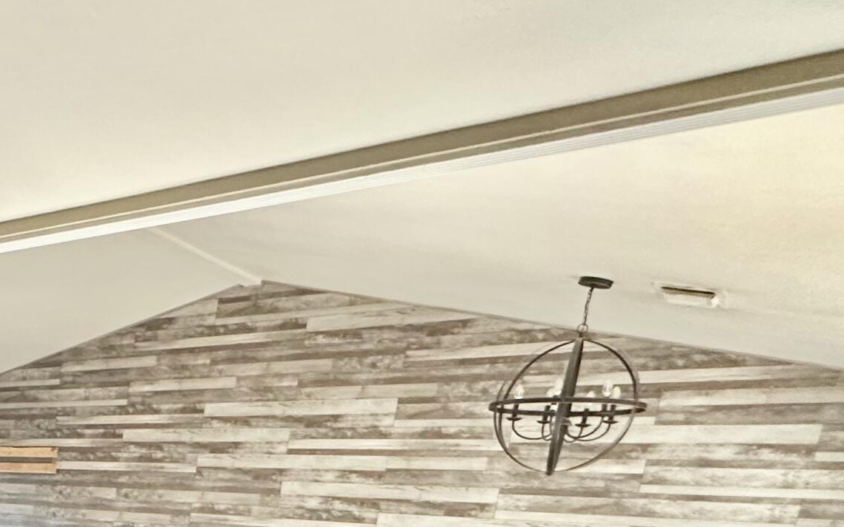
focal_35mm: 39
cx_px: -120
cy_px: 689
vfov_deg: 27.3
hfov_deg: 39.5
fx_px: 897
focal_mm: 2.22
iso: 320
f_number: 2.2
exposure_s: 1/99
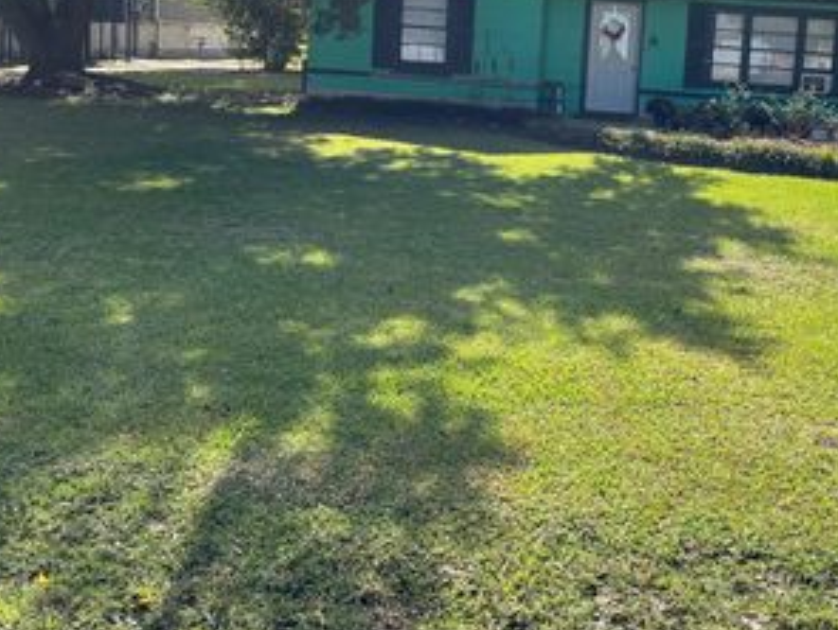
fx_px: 1066
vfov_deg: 32.1
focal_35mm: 44
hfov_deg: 42.2
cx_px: 577
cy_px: 129
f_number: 1.6
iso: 50
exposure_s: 1/1721
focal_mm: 5.1
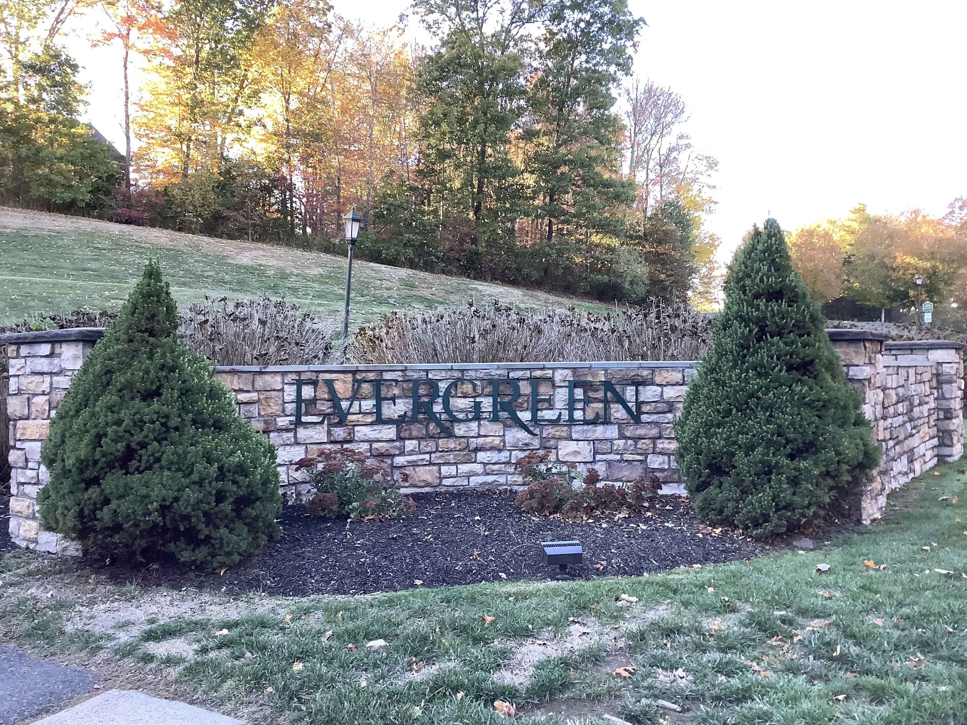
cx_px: 484
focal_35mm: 31
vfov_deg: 45.4
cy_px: 362
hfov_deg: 58.4
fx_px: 866
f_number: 2.4
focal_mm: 3.3
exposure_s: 1/120
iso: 80
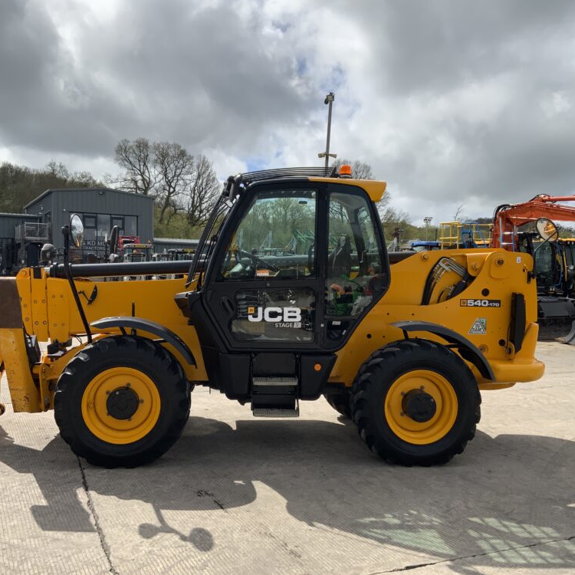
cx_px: 265
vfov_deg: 47.2
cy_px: 291
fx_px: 658
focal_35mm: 35
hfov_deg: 47.2
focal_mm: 3
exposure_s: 1/3125
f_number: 1.8
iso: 16
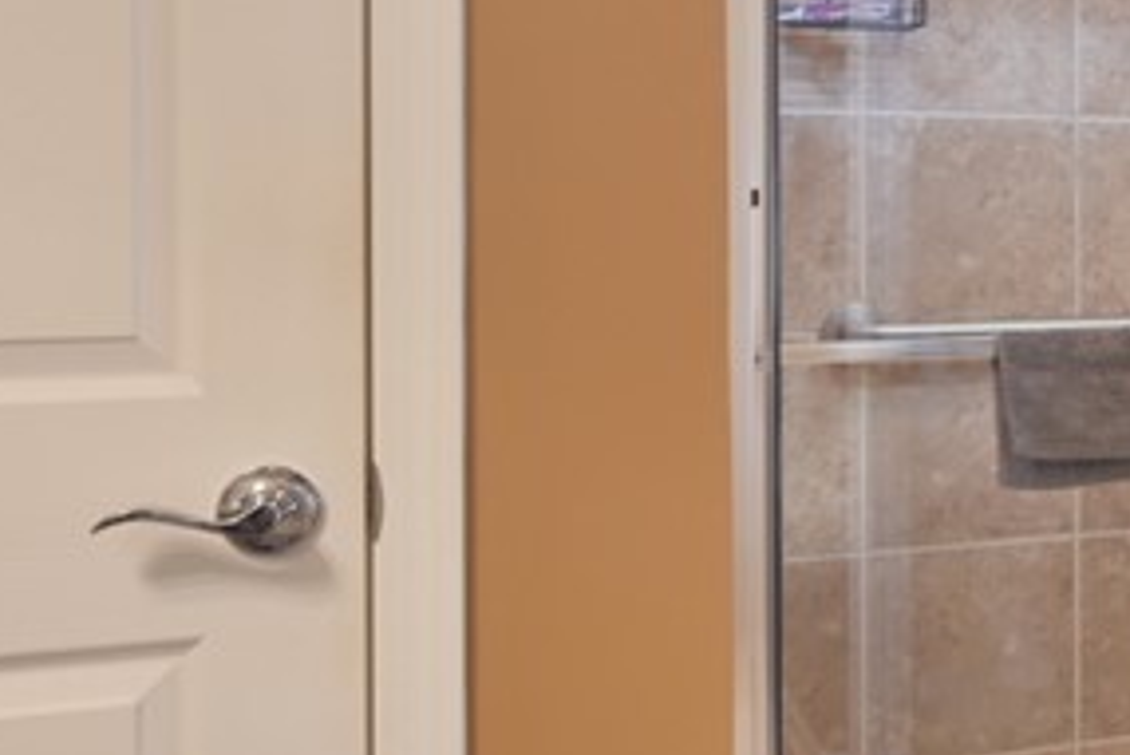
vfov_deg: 23.6
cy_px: 221
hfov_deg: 29.9
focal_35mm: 57
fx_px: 1790
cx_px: 1359
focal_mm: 15
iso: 320
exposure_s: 1/2.5
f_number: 9
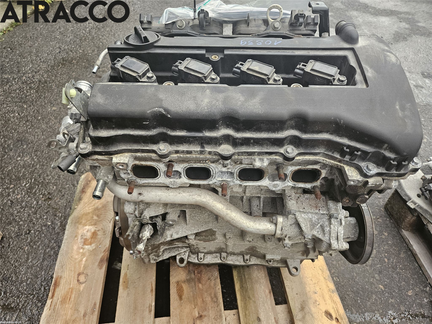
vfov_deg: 58.9
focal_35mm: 23
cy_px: 162
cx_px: 216
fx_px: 287
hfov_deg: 73.9
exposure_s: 1/100
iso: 400
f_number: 1.8
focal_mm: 5.4
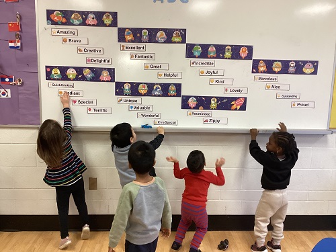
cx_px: 168
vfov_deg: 45.4
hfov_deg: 58.4
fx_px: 301
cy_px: 126
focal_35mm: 31
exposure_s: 1/60
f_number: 2.4
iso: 125
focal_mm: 3.3
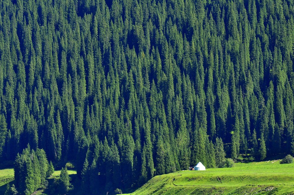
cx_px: 147
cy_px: 98
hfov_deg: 6.9
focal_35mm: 300
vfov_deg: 4.6
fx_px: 2447
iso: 200
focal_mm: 200
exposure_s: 1/500
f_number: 8
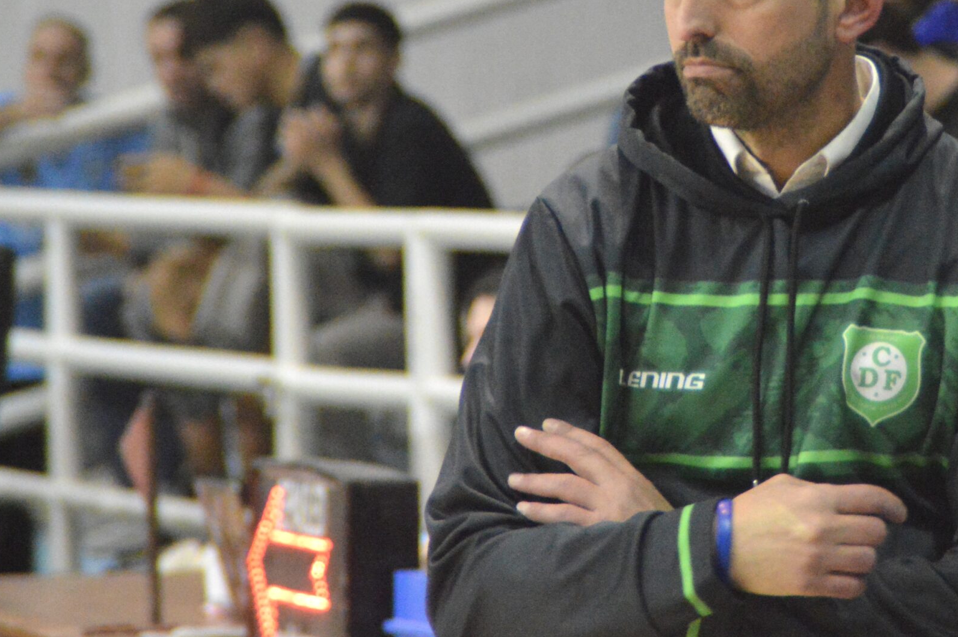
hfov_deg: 4.3
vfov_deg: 2.8
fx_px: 12814
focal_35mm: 482
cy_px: 171
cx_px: 714
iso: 6400
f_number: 6.3
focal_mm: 200
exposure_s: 1/200
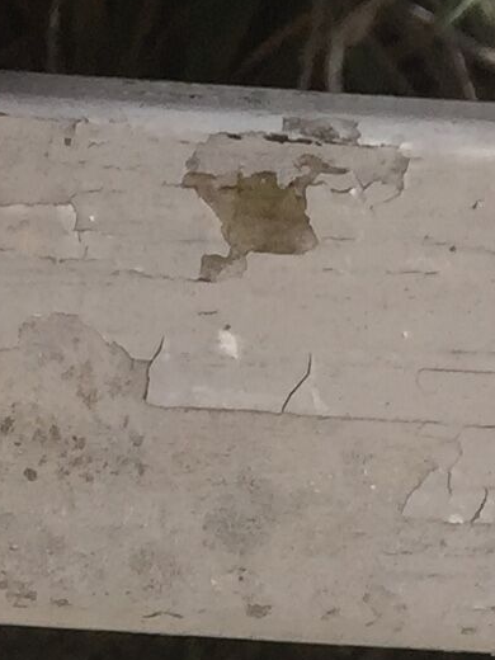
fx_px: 3470
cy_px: 1611
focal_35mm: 182
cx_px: -23
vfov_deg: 9.6
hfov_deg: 8.1
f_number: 2.2
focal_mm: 4.15
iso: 32
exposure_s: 1/3597
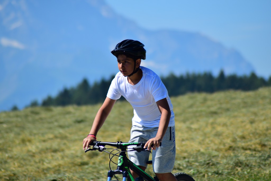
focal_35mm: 315
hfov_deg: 6.5
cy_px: 90
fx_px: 2371
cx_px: 136
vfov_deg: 4.4
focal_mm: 210
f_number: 4.8
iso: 180
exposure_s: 1/1250
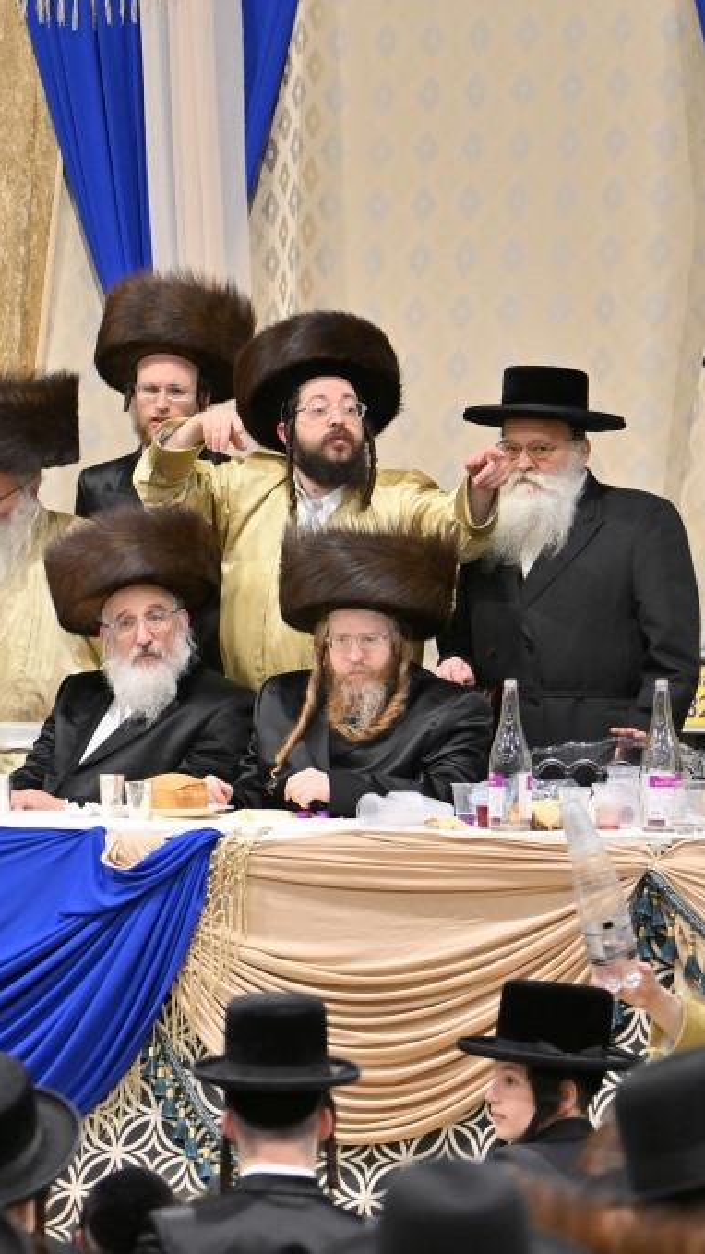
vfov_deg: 8.7
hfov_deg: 4.9
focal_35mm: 248
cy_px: 628
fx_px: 8241
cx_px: -210
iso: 500
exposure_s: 1/200
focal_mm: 105
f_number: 2.8
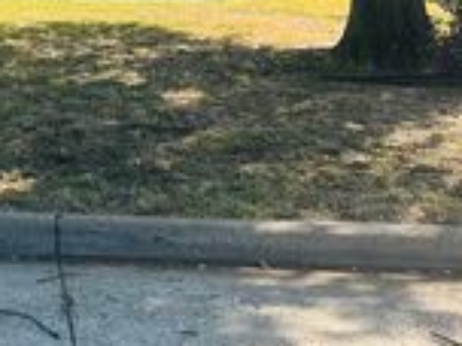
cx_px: -128
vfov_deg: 17.2
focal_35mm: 79
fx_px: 1054
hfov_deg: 22.3
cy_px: -135
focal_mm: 6.86
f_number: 1.78
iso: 80
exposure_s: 1/1988
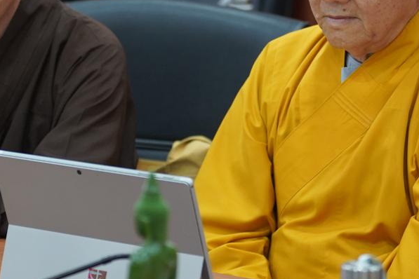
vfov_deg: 6.5
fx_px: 2456
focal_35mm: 211
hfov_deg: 9.8
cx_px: 229
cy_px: 41
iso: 1600
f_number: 2.8
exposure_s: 1/100
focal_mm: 70
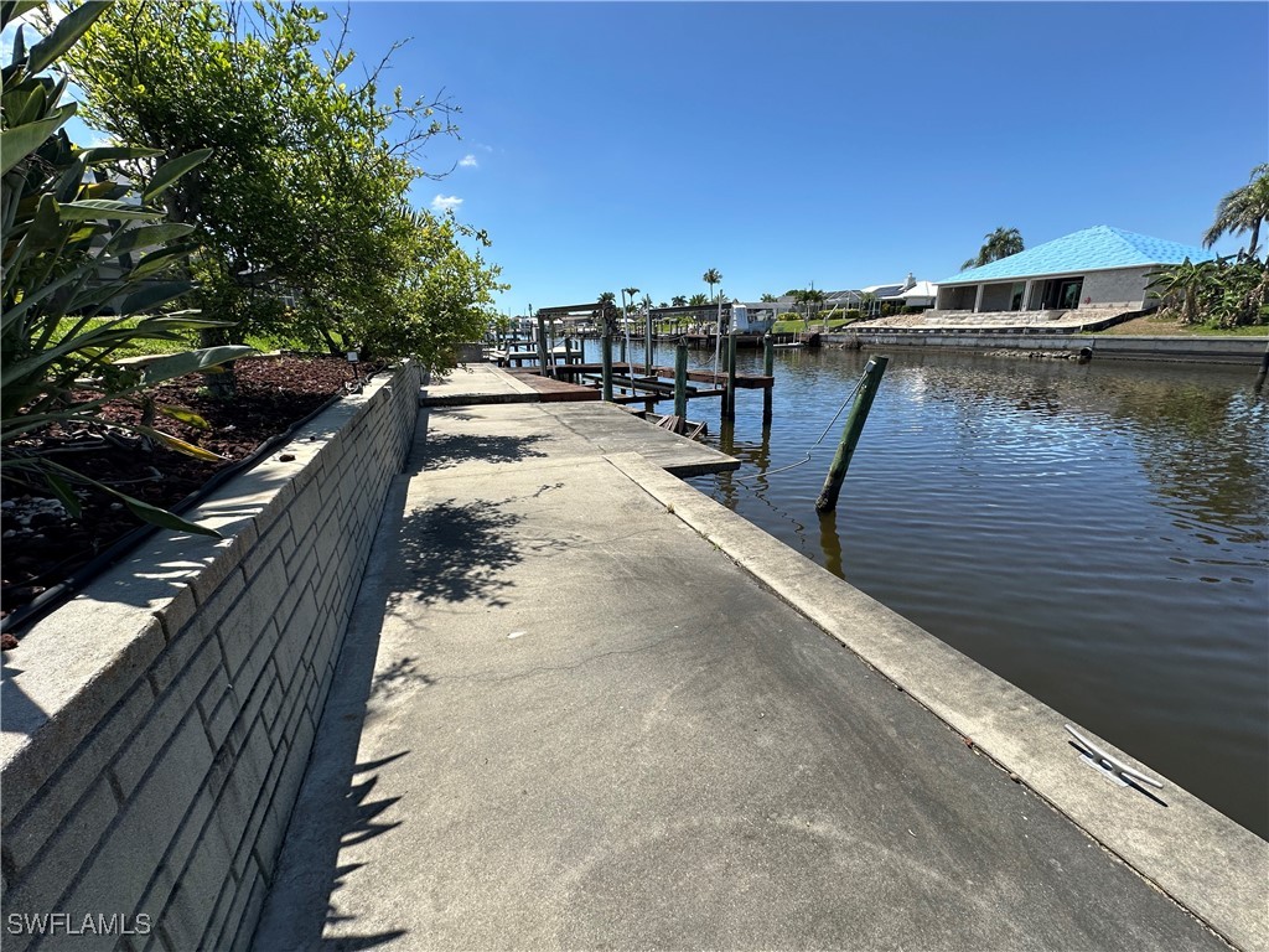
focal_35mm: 14
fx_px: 513
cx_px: 634
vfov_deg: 85.7
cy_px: 476
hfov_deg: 102.1
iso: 40
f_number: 2.2
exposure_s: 1/1825
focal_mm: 2.22
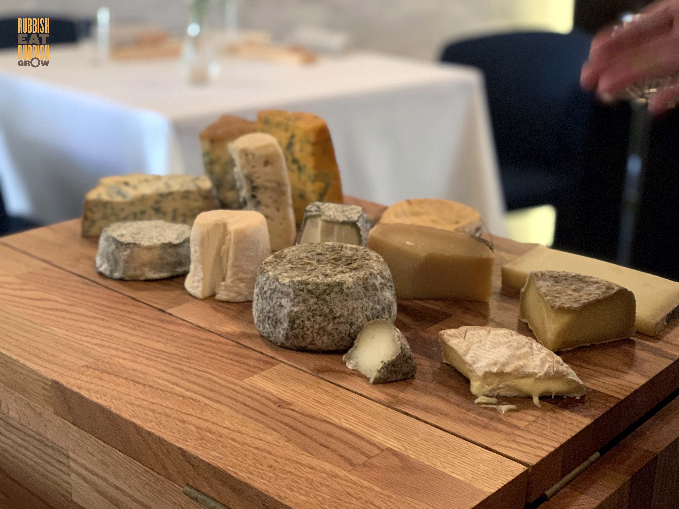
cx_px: 340
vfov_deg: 28.0
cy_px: 254
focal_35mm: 52
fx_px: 1020
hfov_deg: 36.8
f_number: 2.4
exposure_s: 1/25
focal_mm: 6
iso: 500
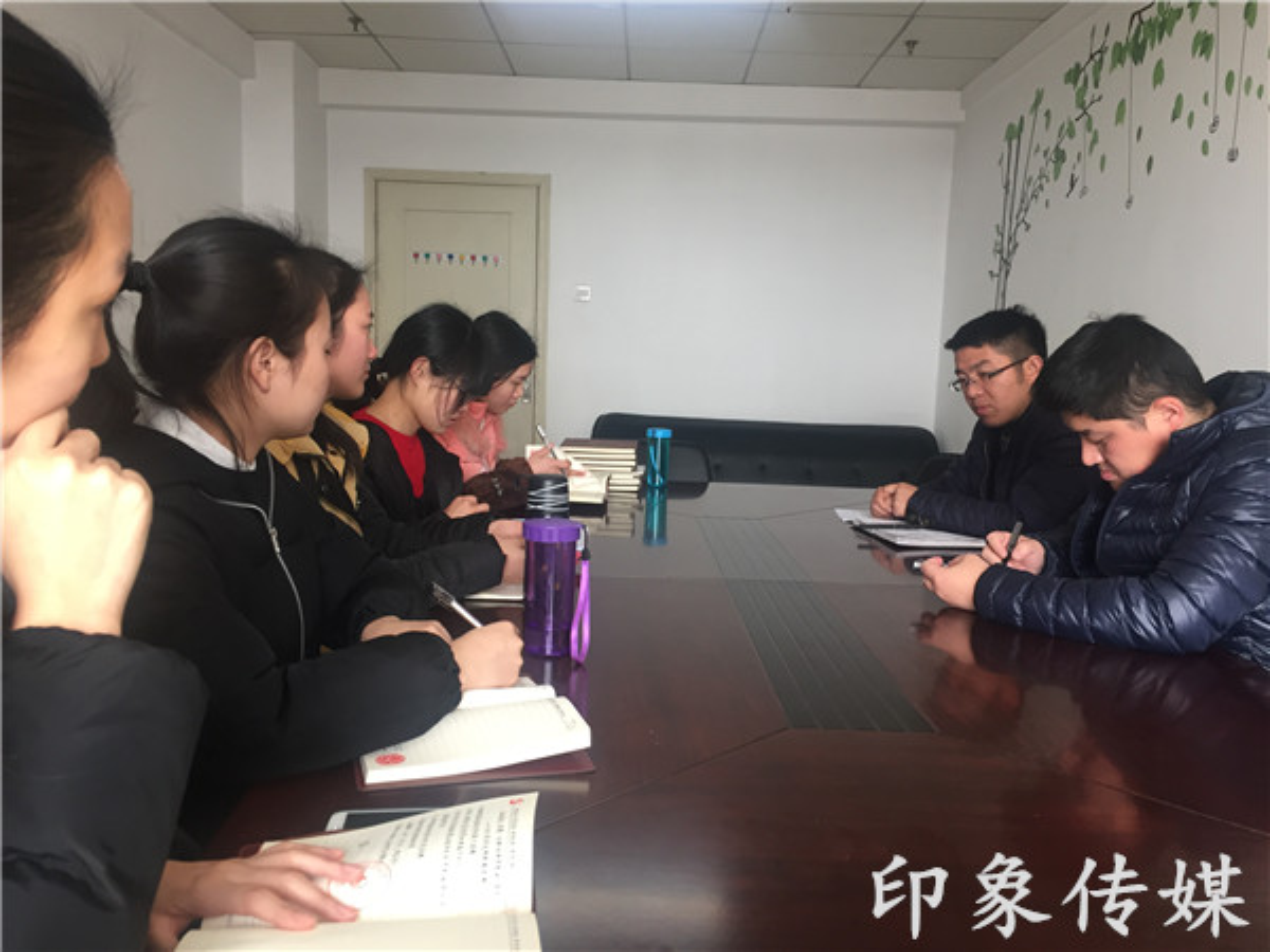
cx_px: 635
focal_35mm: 29
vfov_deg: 48.2
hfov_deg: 61.7
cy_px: 476
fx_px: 1064
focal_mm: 4.15
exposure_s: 1/33
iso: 32
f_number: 2.2
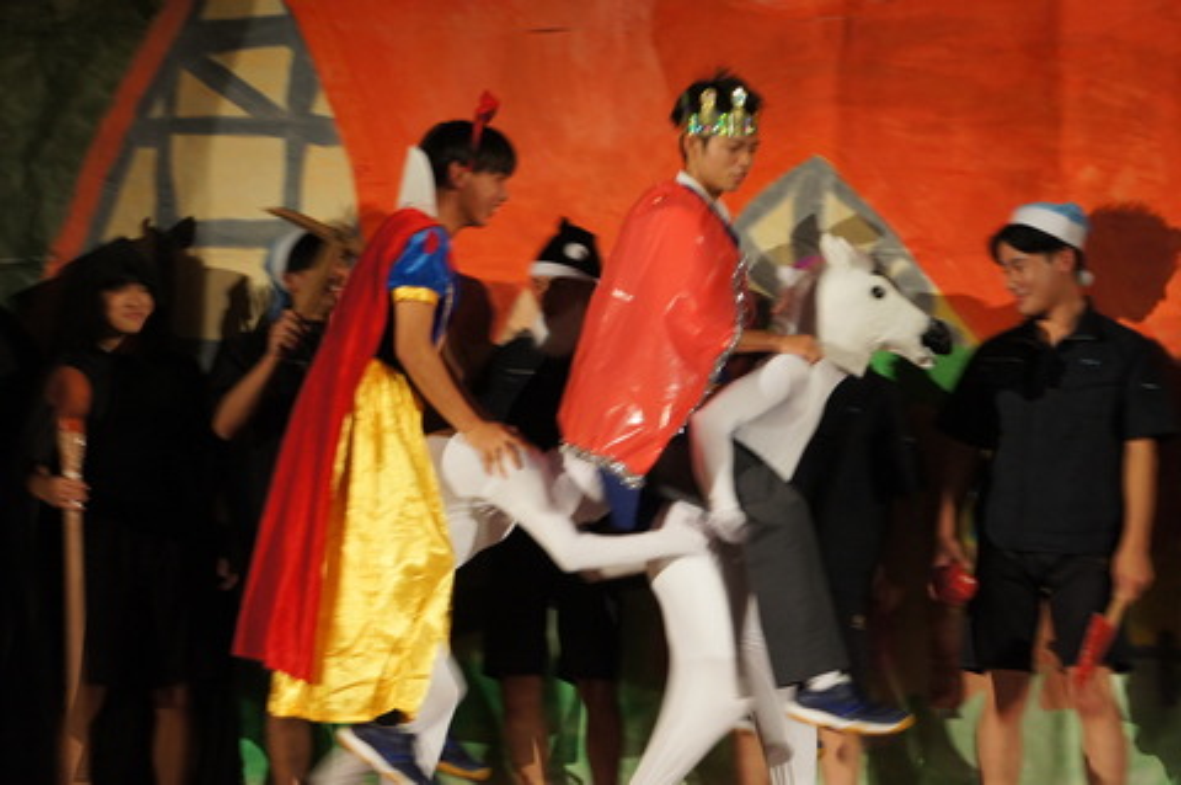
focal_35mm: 108
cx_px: 590
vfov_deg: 12.7
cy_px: 392
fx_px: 3539
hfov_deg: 18.9
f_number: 5.6
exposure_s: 1/30
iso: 1600
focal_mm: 72
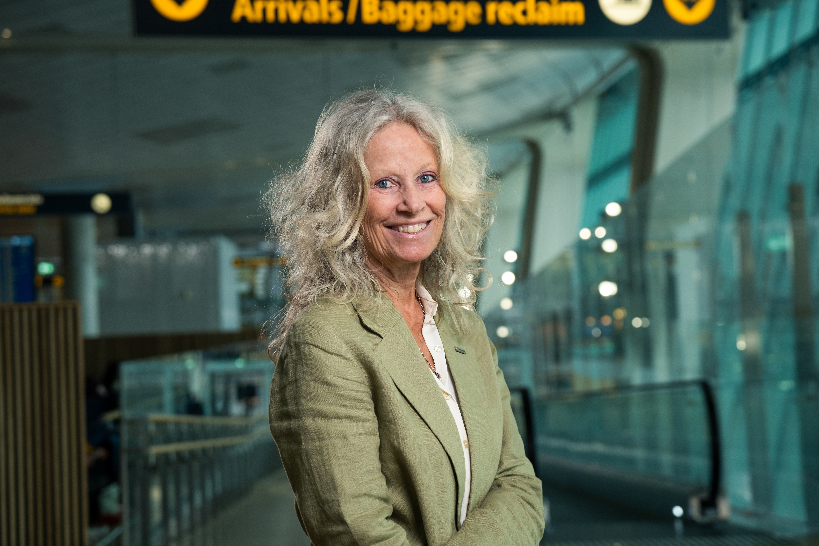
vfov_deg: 16.9
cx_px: 410
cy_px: 273
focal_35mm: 81
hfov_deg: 25.1
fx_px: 1843
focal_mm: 54.1
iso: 250
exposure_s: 1/80
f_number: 4
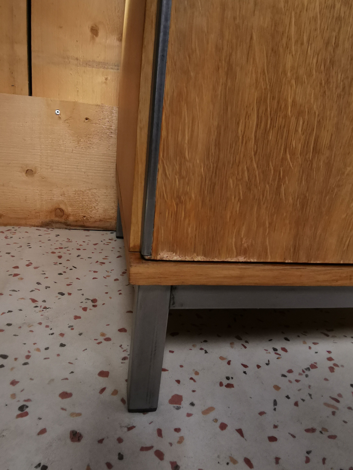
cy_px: 235
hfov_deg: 61.1
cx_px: 176
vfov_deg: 76.4
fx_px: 299
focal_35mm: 22
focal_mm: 2.26
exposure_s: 1/500
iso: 400
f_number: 2.2
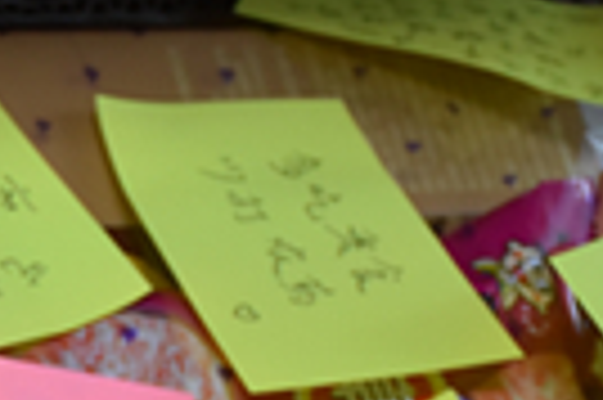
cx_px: -212
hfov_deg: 7.6
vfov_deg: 5.1
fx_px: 4484
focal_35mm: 268
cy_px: 573
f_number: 4.5
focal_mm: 40
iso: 800
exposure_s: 1/40
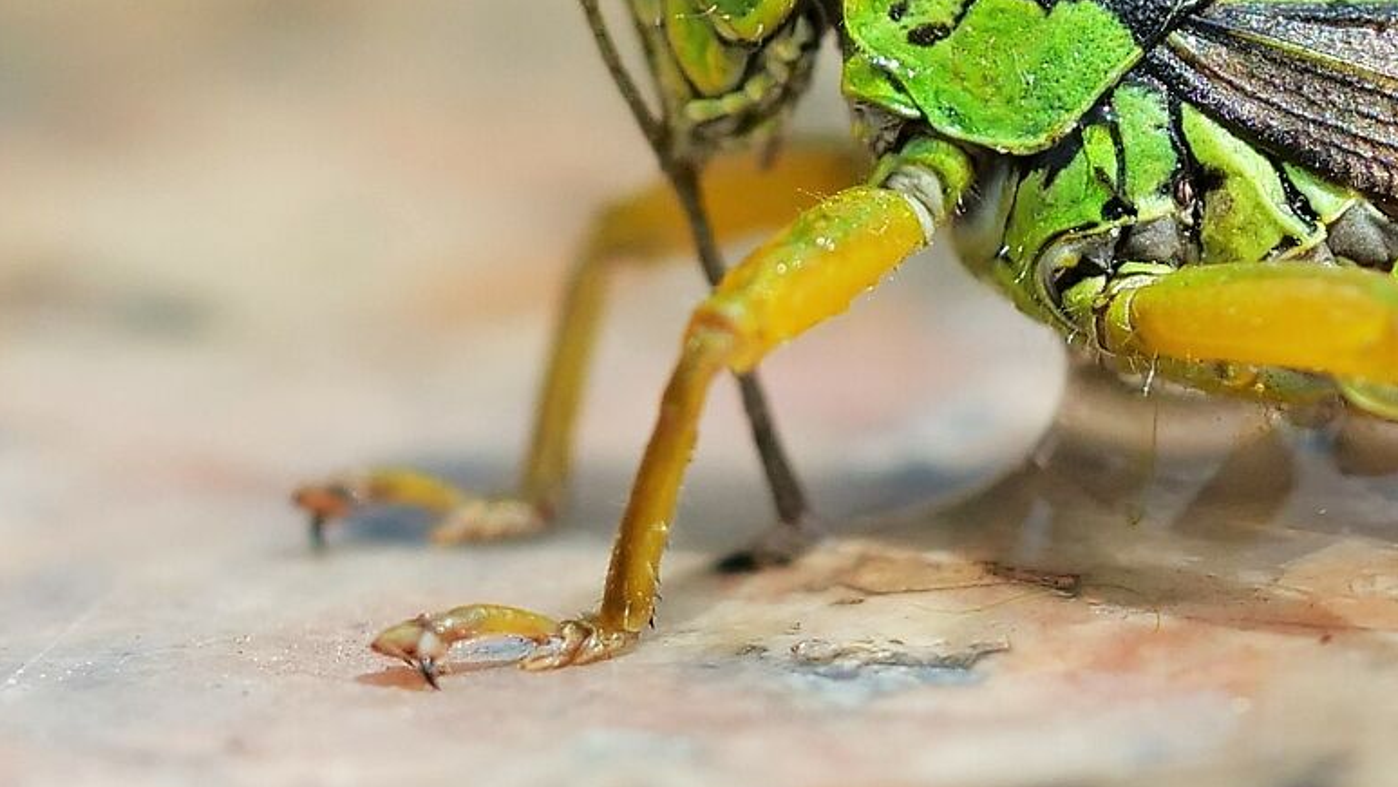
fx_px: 15052
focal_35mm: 406
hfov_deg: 5.3
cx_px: 850
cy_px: 148
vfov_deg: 3.0
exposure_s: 1/2000
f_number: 2.8
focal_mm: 60
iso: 200
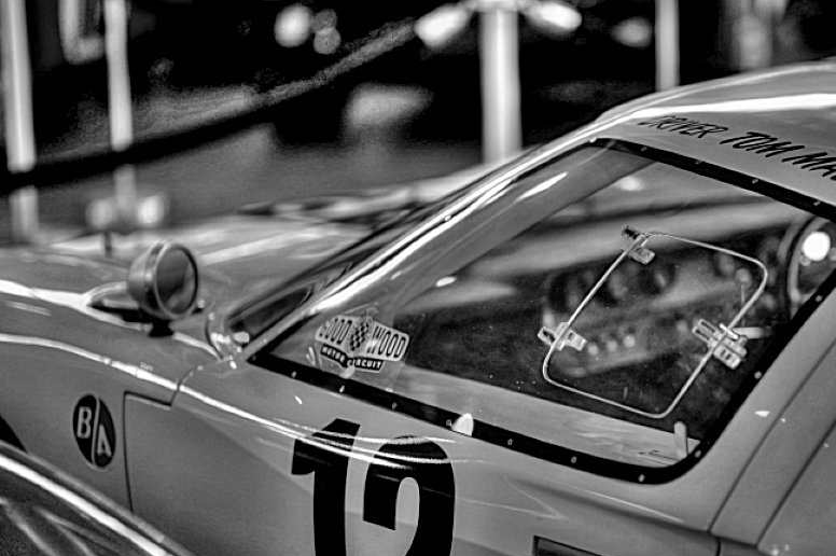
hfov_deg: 16.2
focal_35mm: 126
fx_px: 2923
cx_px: 602
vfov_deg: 10.9
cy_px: 308
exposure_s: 1/750
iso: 400
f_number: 1.4
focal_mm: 85
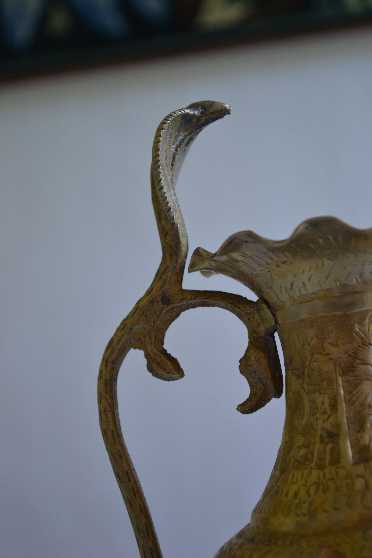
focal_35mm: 82
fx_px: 1279
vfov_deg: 24.6
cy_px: 279
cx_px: 186
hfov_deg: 16.6
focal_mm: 55
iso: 400
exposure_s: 1/25
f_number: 5.6
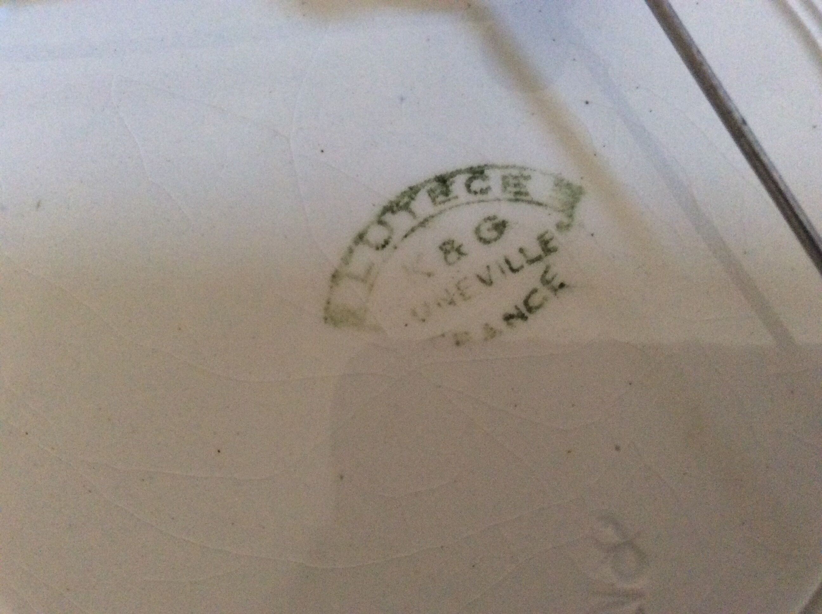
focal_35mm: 32
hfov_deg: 56.9
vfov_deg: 44.1
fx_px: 759
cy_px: 307
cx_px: 411
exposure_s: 1/25
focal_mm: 3.3
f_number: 2.4
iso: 320
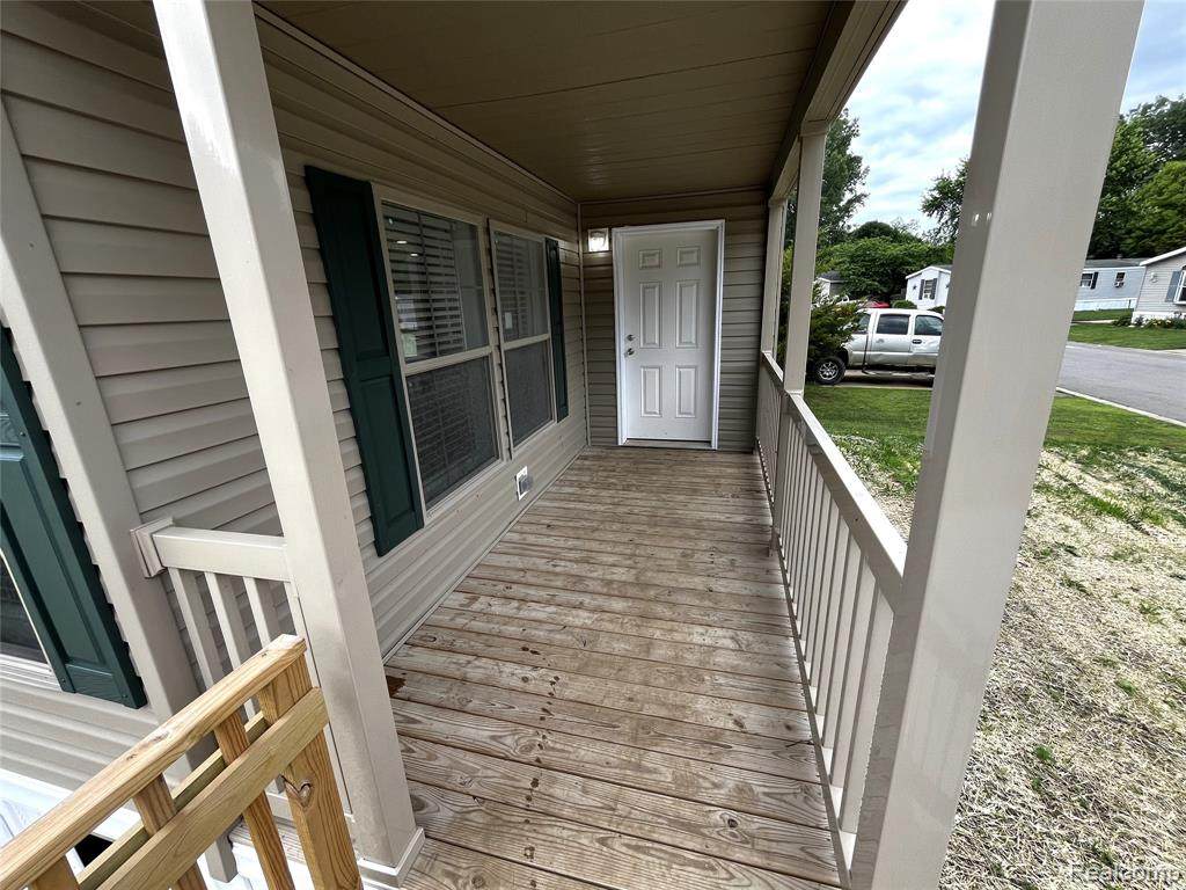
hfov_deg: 102.1
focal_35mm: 14
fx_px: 480
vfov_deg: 85.7
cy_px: 445
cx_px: 593
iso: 32
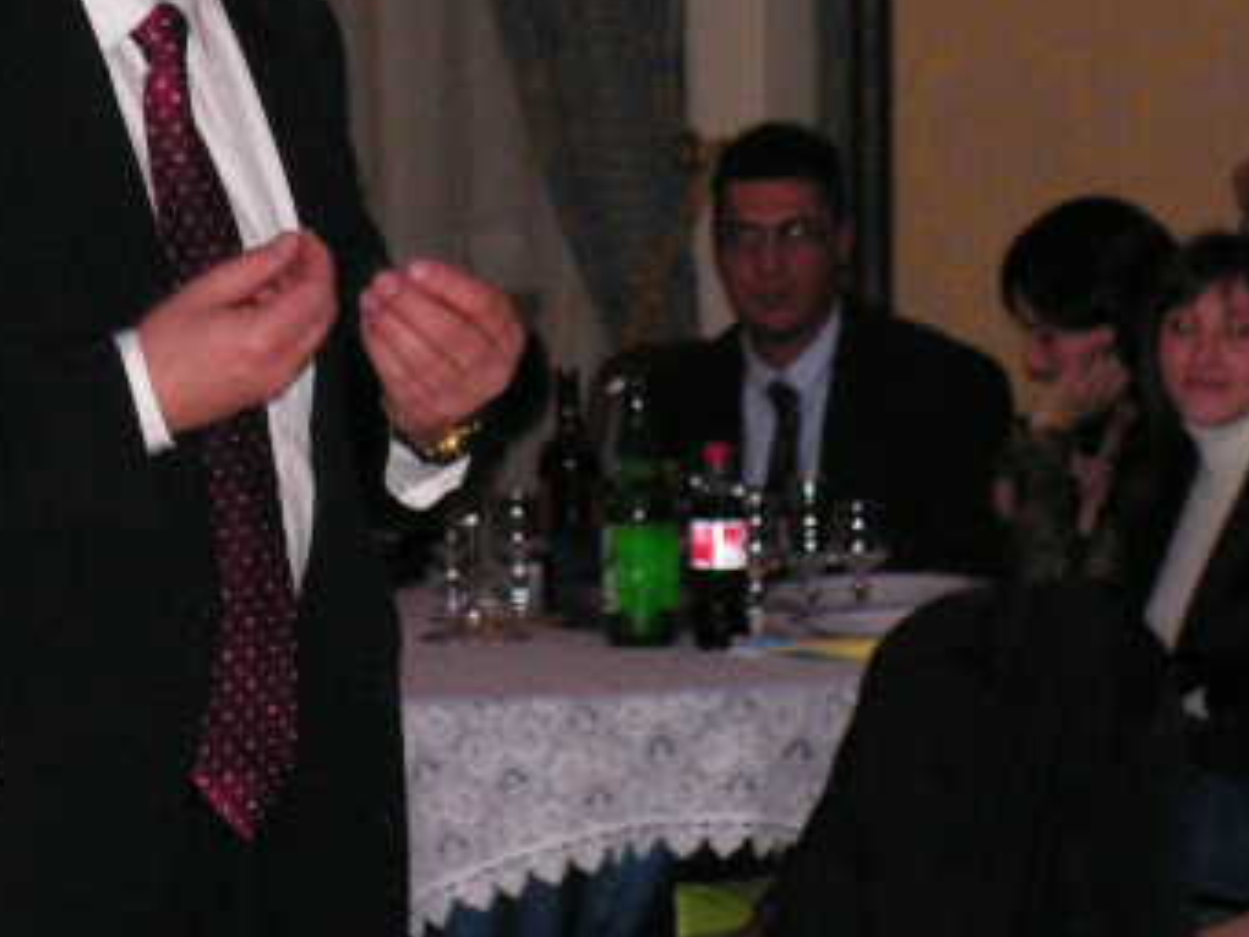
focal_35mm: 203
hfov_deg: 9.7
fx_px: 7325
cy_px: 176
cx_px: 268
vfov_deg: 7.3
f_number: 3.4
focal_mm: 18.1
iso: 200
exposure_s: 1/100
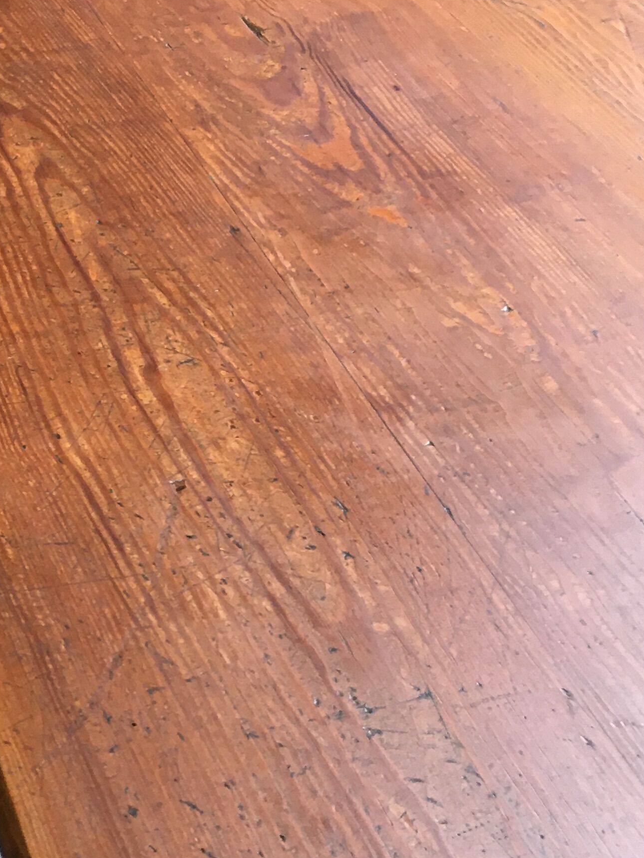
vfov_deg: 28.1
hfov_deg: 21.3
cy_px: 655
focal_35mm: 68
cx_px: 96
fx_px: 1687
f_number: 2.2
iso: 100
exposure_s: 1/33
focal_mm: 4.15
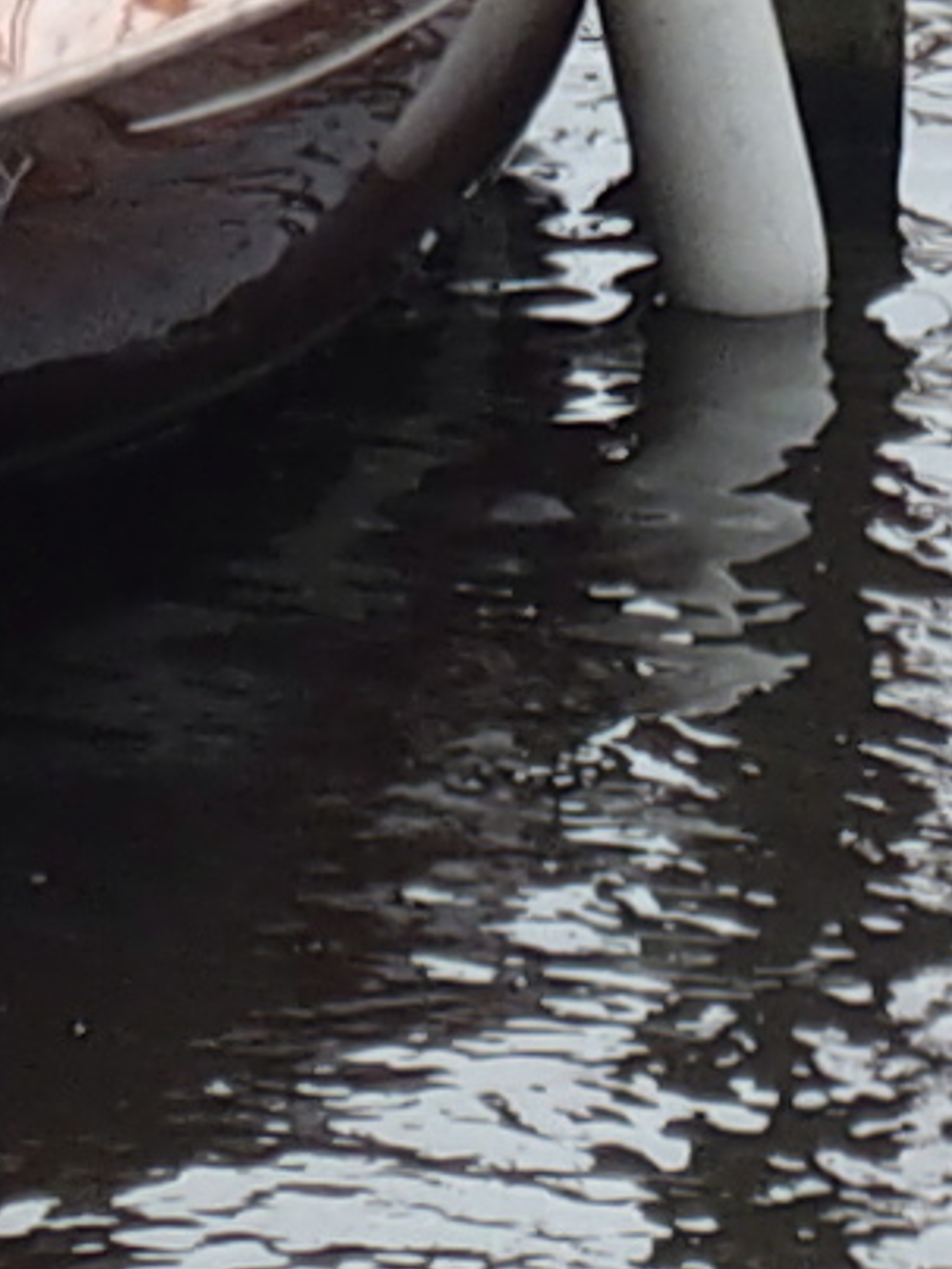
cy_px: -3345
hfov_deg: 1.0
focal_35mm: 1472
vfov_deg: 1.3
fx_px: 53977
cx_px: 207
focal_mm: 31.8
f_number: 5
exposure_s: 1/640
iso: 100
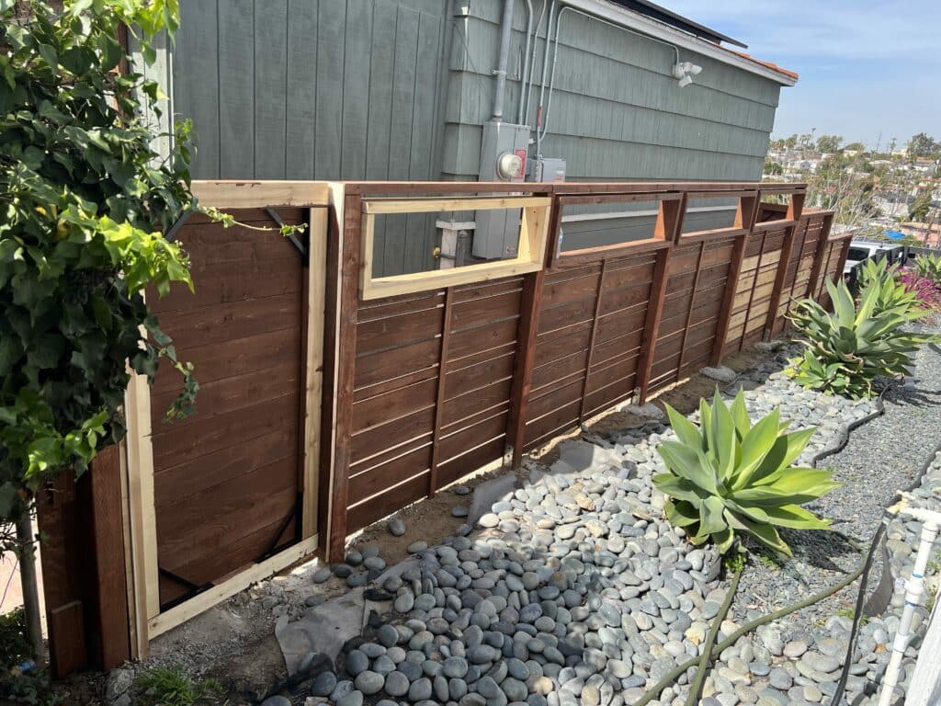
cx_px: 470
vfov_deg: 53.1
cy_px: 353
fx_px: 707
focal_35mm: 26
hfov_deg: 67.3
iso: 50
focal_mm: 5.7
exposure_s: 1/1412
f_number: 1.5
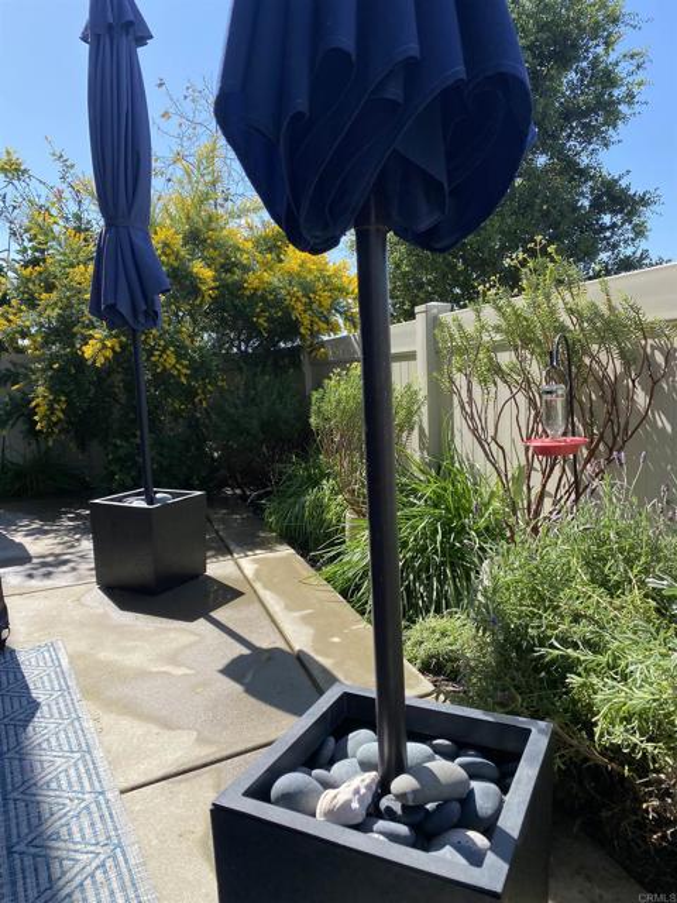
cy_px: 452
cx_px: 338
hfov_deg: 53.1
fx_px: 678
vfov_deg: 67.3
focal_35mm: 26
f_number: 1.8
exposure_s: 1/1300
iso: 32
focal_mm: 4.25
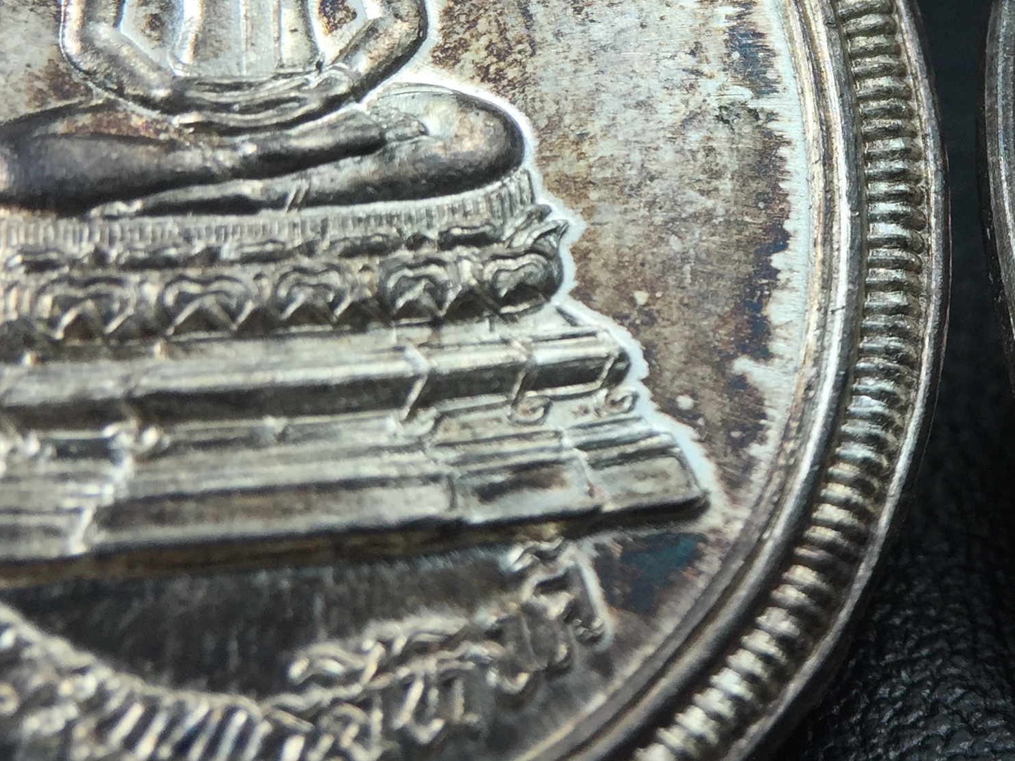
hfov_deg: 29.3
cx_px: 878
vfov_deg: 22.6
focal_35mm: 64
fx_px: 1876
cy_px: 147
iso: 32
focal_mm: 4.15
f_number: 2.2
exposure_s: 1/2326
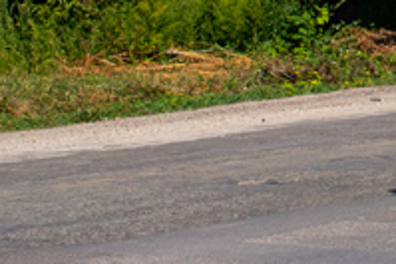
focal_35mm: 302
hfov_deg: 6.4
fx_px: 3324
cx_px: 1009
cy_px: -305
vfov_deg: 4.5
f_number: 6.3
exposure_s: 1/500
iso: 100
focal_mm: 50
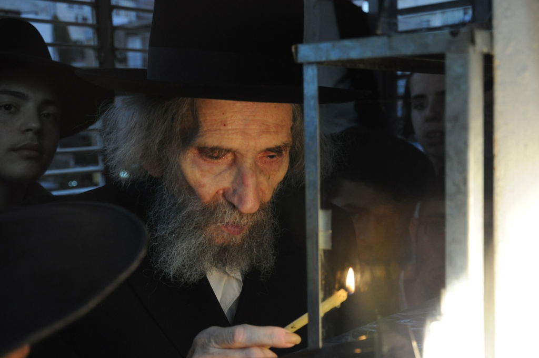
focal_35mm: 48
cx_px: 270
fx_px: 718
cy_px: 179
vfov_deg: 28.0
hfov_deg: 41.2
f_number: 5
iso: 800
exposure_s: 1/100
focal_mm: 32
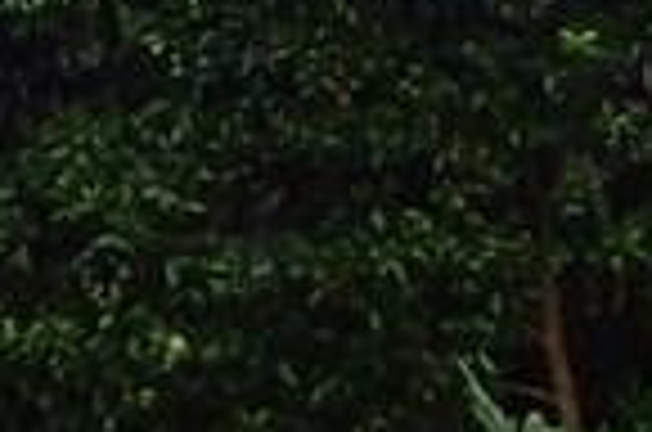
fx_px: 2928
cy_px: -896
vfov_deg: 7.4
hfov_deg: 12.7
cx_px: 279
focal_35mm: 162
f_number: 3
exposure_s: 1/250
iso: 125
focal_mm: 4
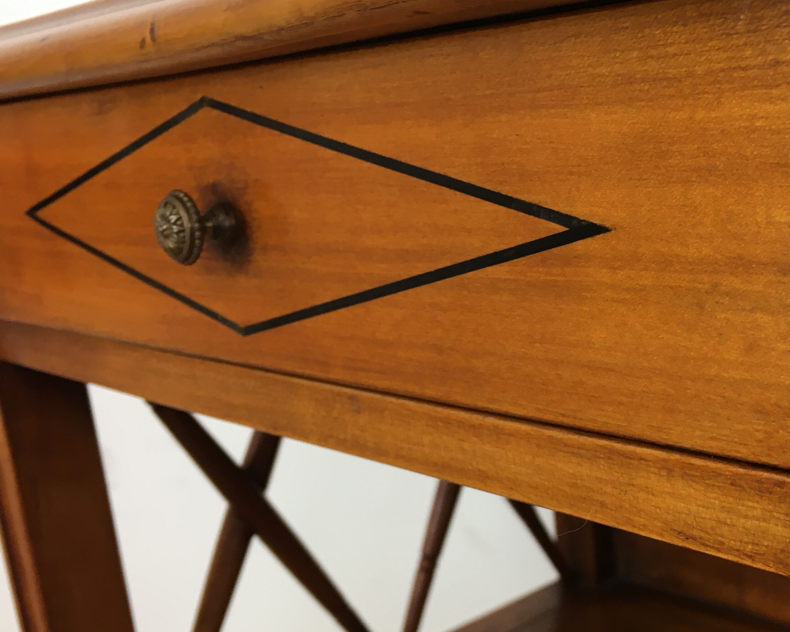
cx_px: 625
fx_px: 1052
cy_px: 377
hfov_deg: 39.6
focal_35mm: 45
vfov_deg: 33.3
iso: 32
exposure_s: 1/33
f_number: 2.2
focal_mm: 4.15
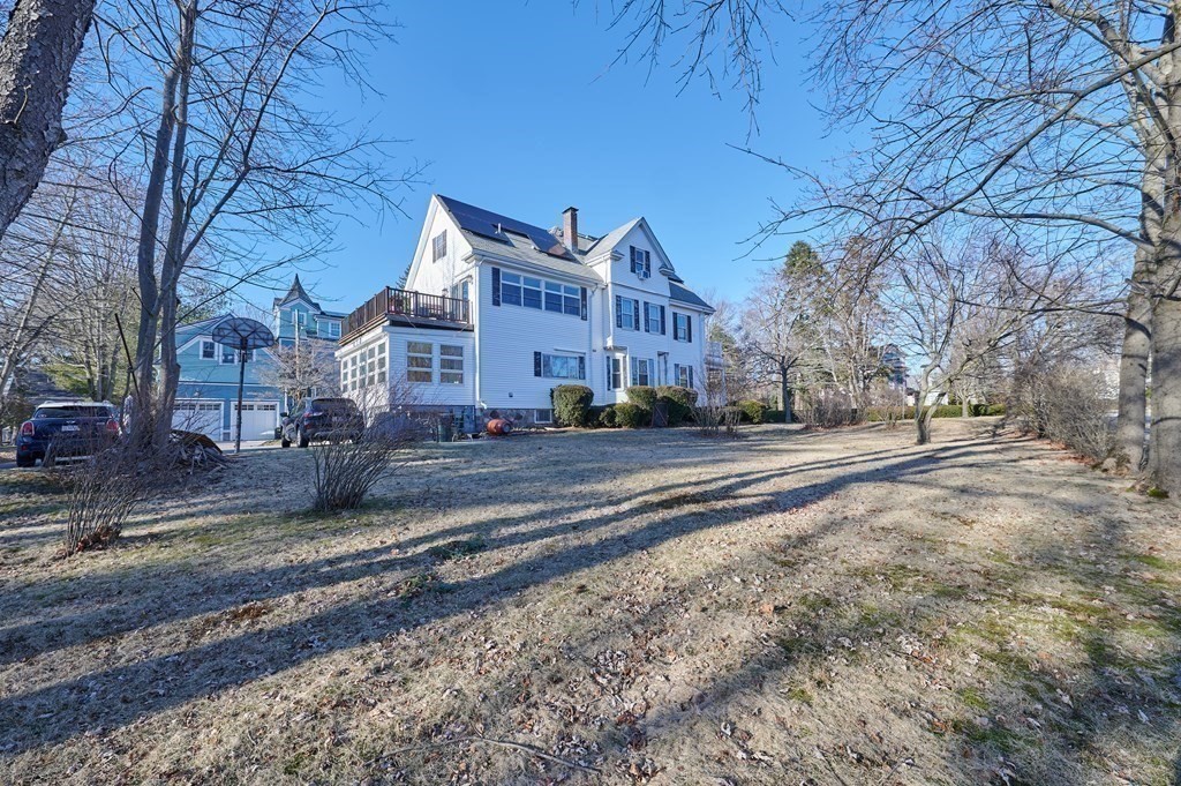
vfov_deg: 81.1
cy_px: 393
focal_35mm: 14
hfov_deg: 104.3
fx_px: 459
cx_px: 590
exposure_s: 1/125
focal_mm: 14
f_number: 8
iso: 100
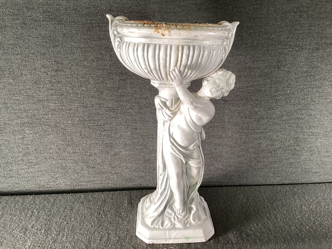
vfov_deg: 45.4
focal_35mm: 31
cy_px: 124
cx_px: 166
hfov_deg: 58.3
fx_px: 297
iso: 80
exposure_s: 1/60
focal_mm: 3.3
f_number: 2.4
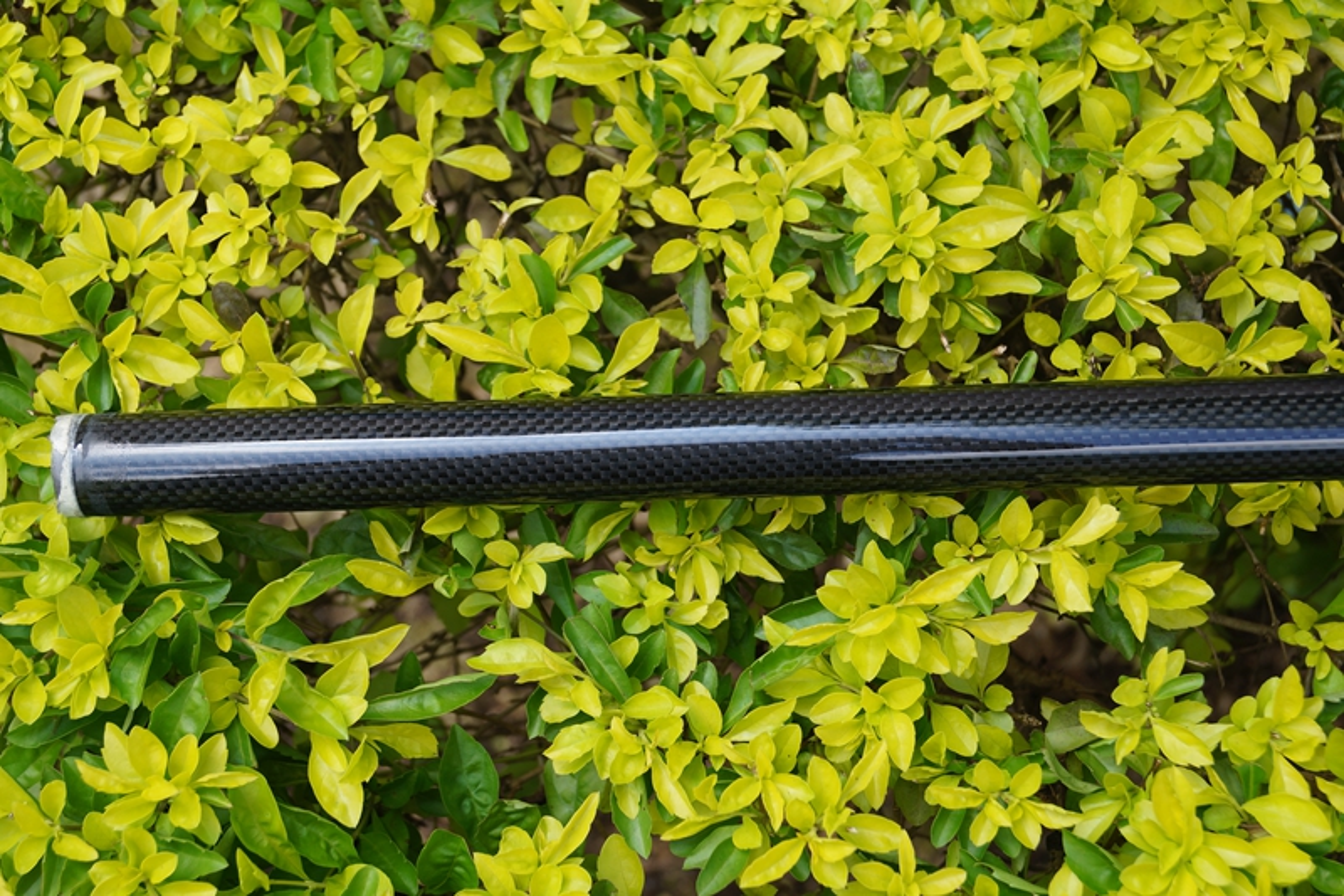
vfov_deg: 25.7
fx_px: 1959
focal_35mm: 52
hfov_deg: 37.9
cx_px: 672
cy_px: 448
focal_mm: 35
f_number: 7.1
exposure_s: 1/80
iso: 100
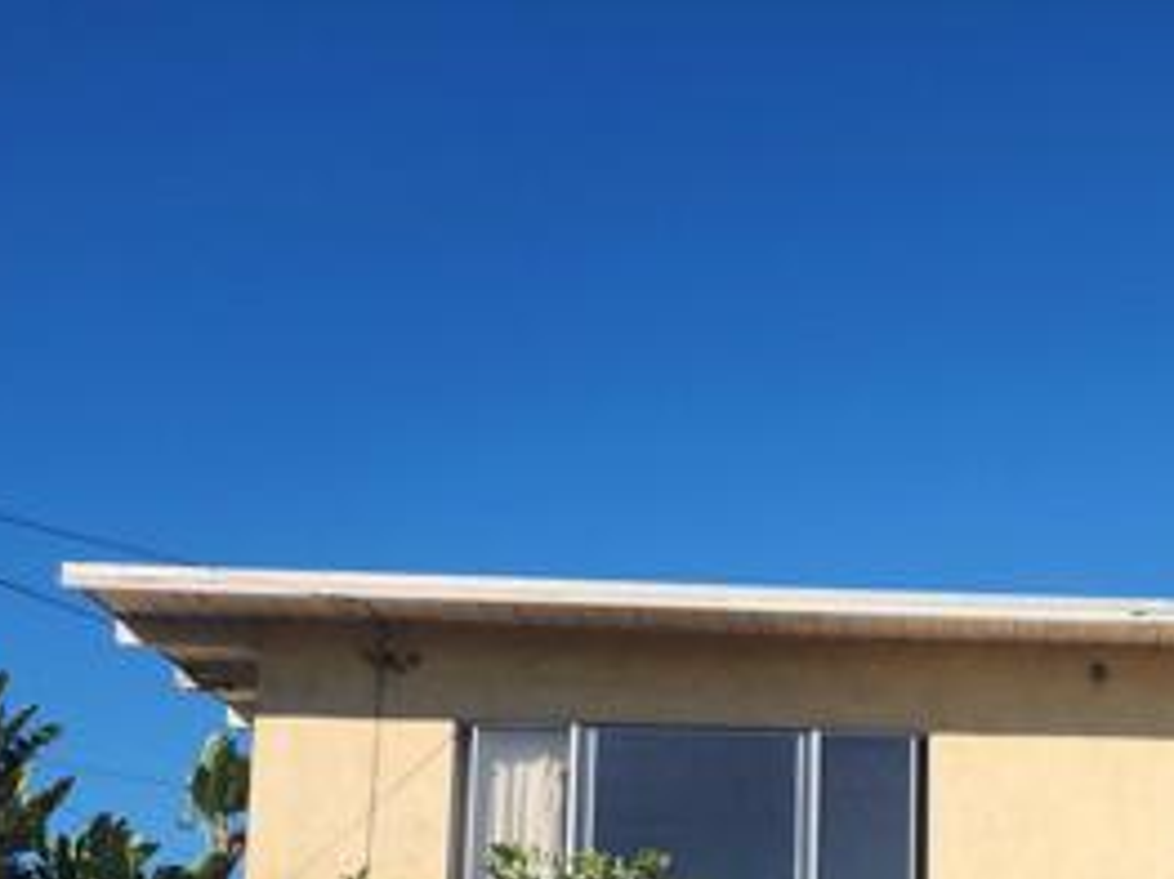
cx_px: 1228
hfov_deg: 31.3
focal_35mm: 56
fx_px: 1898
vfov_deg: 23.7
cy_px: 1062
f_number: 1.8
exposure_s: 1/2234
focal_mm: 5.4
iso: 20
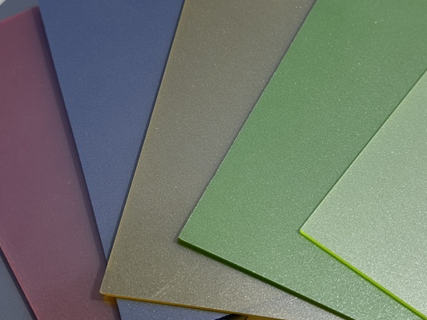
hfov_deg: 42.0
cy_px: 143
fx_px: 555
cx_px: 245
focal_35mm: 45
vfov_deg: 32.2
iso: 100
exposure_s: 1/18519
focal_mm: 6.86
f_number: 1.78
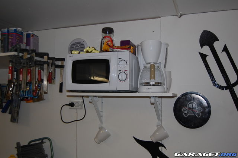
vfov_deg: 36.7
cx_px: 119
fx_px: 238
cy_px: 79
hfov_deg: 53.2
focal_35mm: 36
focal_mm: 24
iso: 400
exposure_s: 1/60
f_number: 4
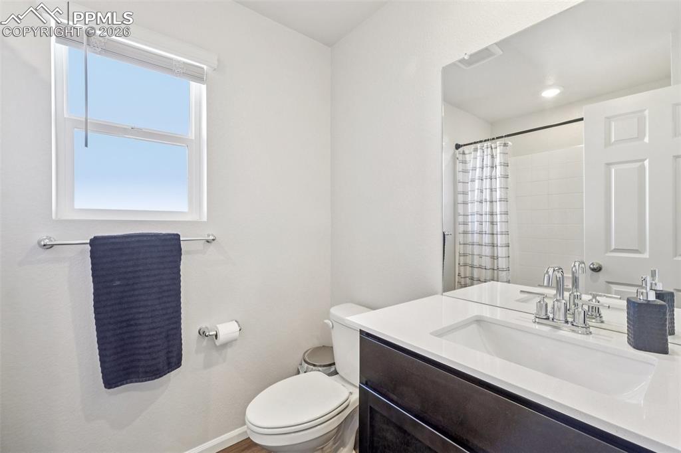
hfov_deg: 100.4
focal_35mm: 15
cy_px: 226
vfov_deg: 77.3
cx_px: 340
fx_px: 284
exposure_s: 1/10
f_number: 8
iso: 800
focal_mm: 10
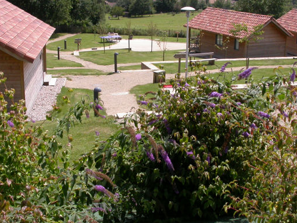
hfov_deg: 36.8
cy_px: 110
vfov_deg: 28.0
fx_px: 446
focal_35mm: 52
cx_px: 139
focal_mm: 7.85
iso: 100
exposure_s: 1/302
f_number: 6.7
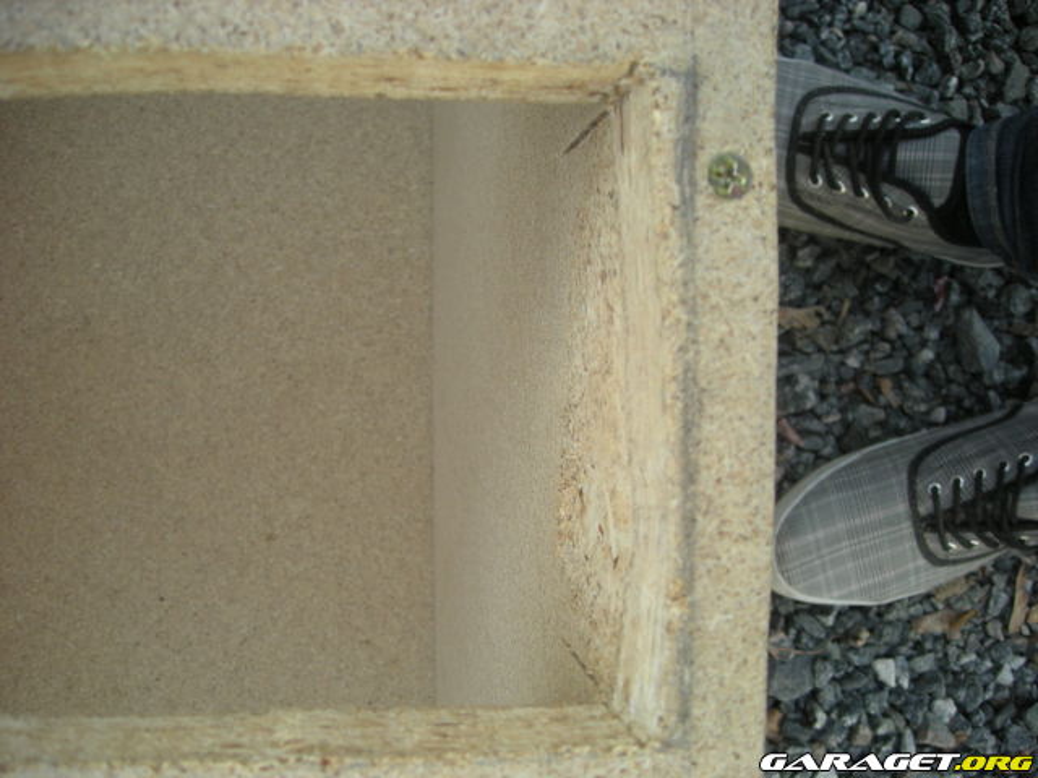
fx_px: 1050
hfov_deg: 52.6
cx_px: 519
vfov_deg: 40.7
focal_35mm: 35
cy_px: 389
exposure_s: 1/186
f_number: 2.8
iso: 50
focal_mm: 5.7
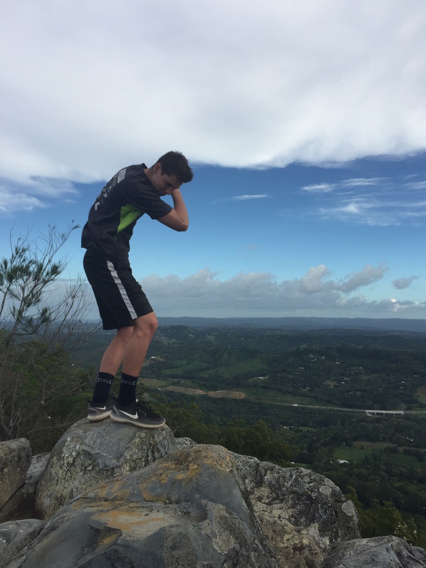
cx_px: 215
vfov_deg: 60.0
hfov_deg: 46.8
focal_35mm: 30
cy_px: 283
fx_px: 492
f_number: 2.2
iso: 32
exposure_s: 1/1130
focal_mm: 4.15
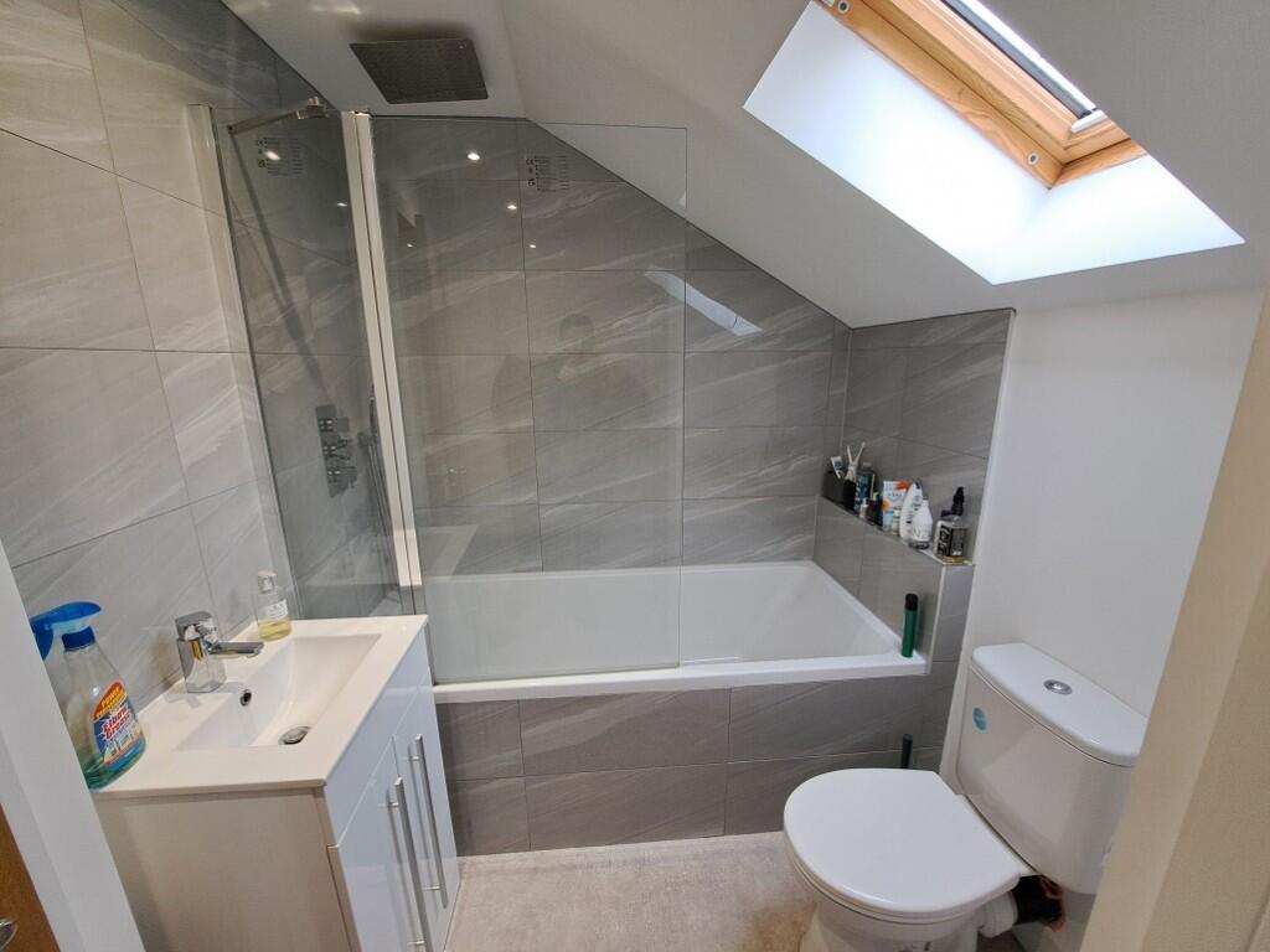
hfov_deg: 106.2
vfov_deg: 89.9
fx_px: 477
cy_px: 476
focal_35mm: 13
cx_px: 635
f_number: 2.2
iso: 80
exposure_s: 1/50
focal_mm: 1.74
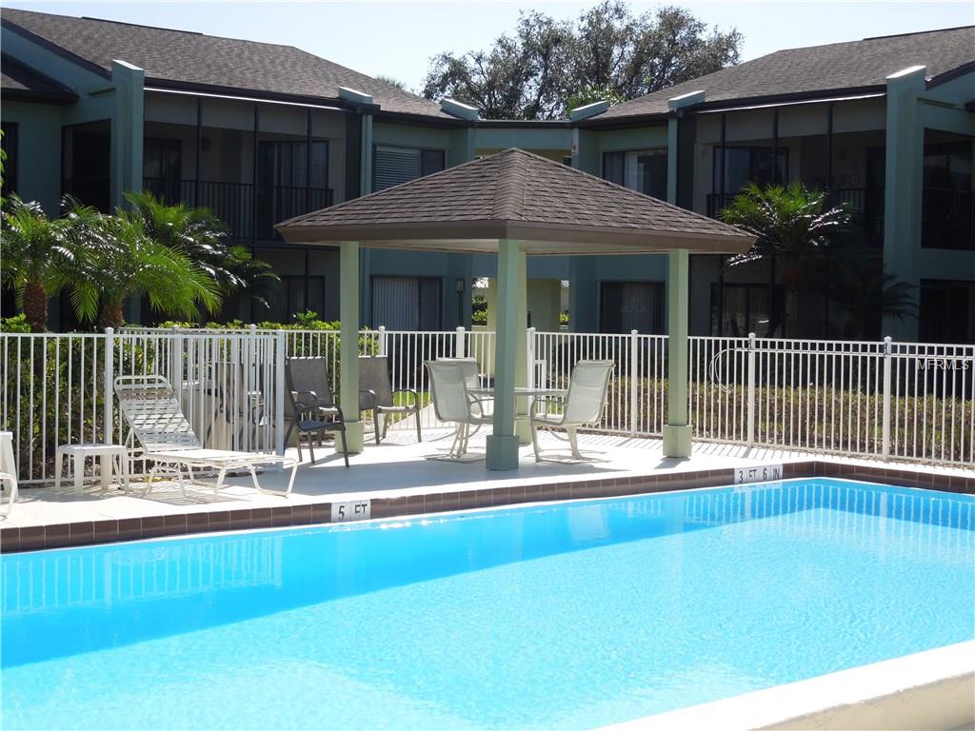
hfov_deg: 35.5
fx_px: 1521
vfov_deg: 27.0
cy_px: 366
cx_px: 488
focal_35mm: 54
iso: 100
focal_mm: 9.8
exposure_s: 1/640
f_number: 4.2
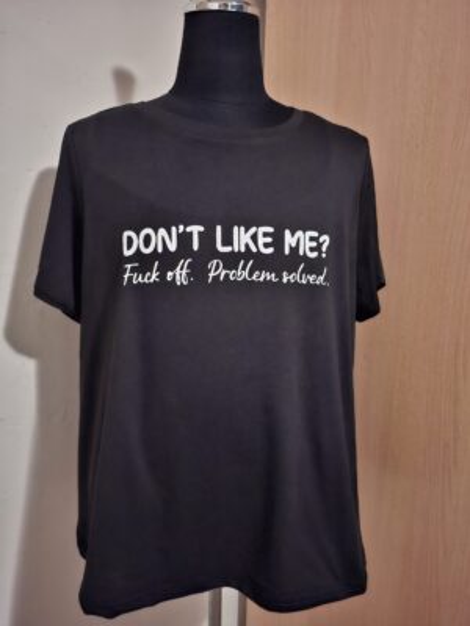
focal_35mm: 23
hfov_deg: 58.9
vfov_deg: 73.9
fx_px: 416
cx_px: 235
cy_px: 313
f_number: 1.8
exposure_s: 1/20
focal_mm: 5.54
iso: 1250
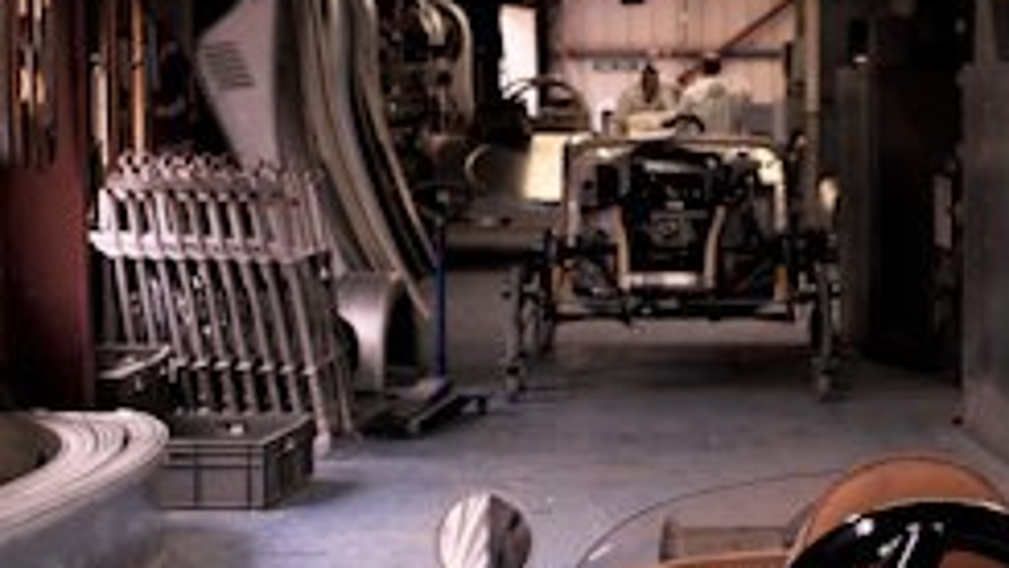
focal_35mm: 102
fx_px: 2730
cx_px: 659
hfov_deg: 20.9
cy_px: 358
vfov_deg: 11.9
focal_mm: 35
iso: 800
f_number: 4.5
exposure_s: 1/140
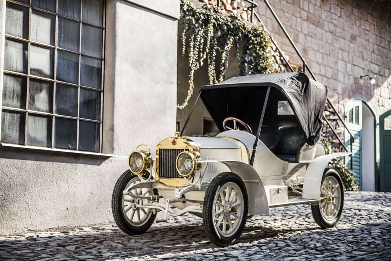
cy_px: 130
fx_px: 652
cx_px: 196
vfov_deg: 22.6
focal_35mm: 60
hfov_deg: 33.4
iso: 200
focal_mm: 60
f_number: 2.8
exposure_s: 1/320
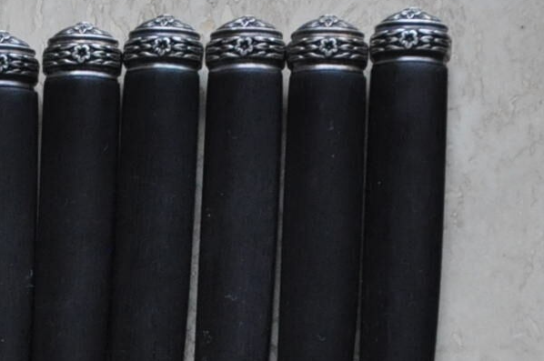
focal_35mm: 355
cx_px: -132
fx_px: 5357
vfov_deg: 3.8
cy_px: 561
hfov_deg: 5.8
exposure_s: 1/60
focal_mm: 66
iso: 1600
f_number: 5.3
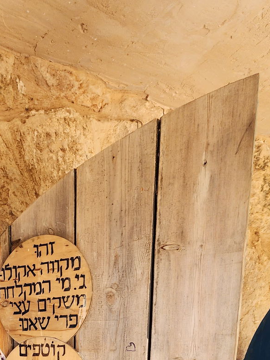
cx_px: 29
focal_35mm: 31
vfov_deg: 42.2
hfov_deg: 41.9
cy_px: 418
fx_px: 322
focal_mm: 2.2
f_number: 2.2
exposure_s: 1/100
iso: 80
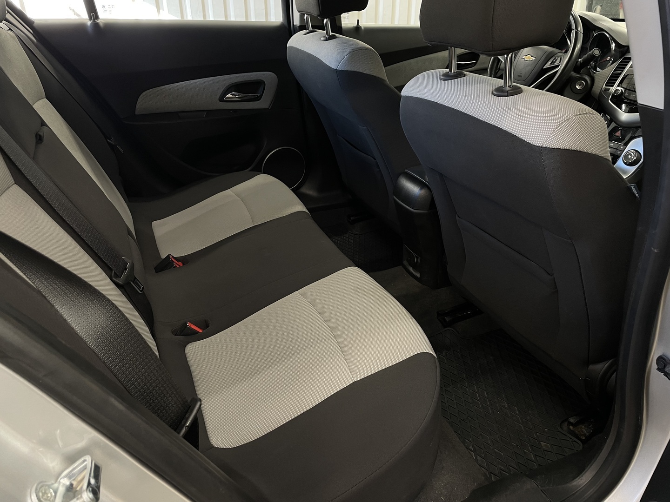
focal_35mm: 26
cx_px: 335
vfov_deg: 53.1
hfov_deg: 67.3
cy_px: 251
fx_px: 503
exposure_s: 1/50
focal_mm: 4.2
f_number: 1.6
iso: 80
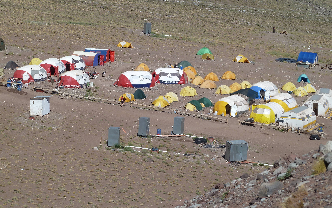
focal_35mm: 111
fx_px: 1004
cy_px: 99
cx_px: 165
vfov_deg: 11.8
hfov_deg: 18.8
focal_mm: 17
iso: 80
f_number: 5.6
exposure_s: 1/640
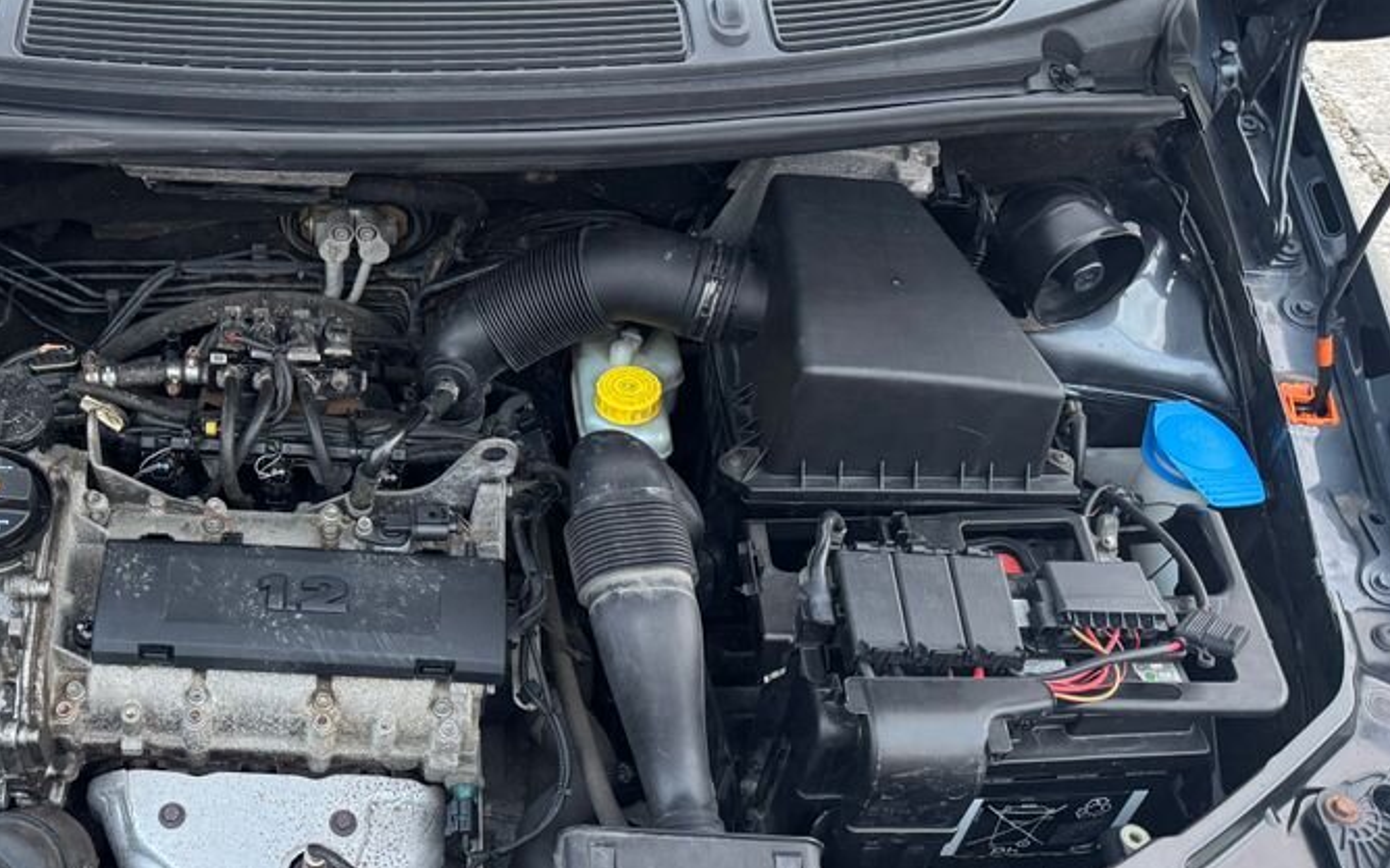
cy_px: 516
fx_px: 1477
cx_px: 358
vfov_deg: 32.7
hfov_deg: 48.6
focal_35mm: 39
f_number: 1.78
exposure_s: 1/60
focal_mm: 6.76
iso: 400
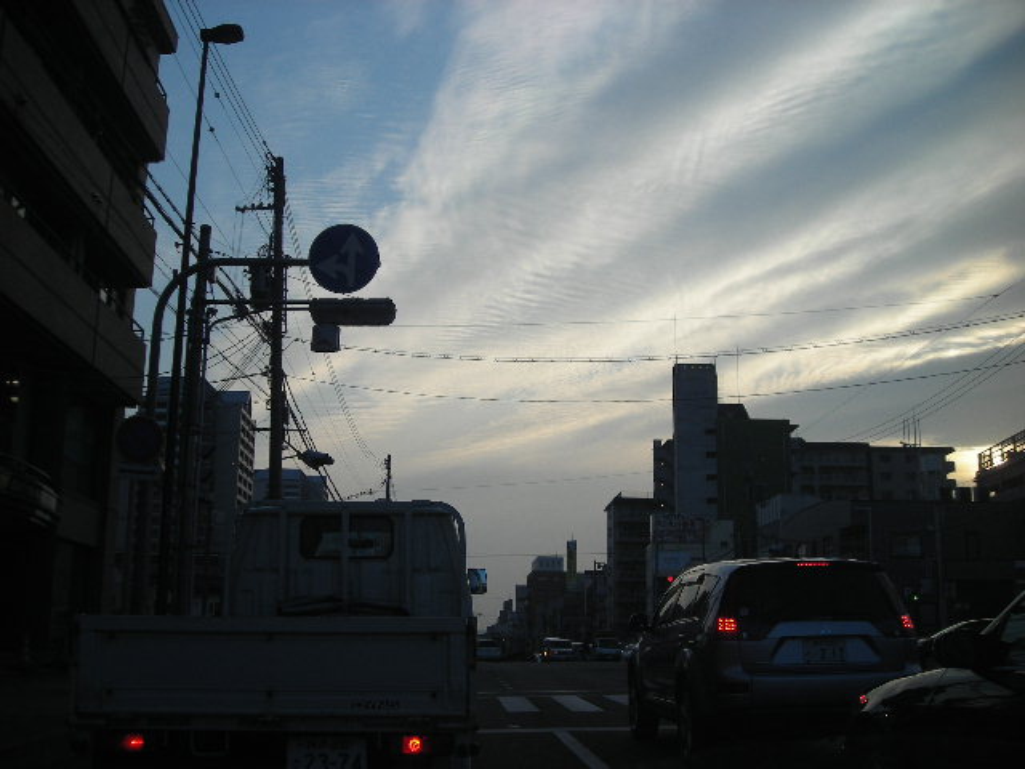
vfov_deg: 37.7
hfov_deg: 49.0
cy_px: 384
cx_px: 512
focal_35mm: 38
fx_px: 1125
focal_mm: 6.3
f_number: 6.4
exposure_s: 1/148
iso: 50
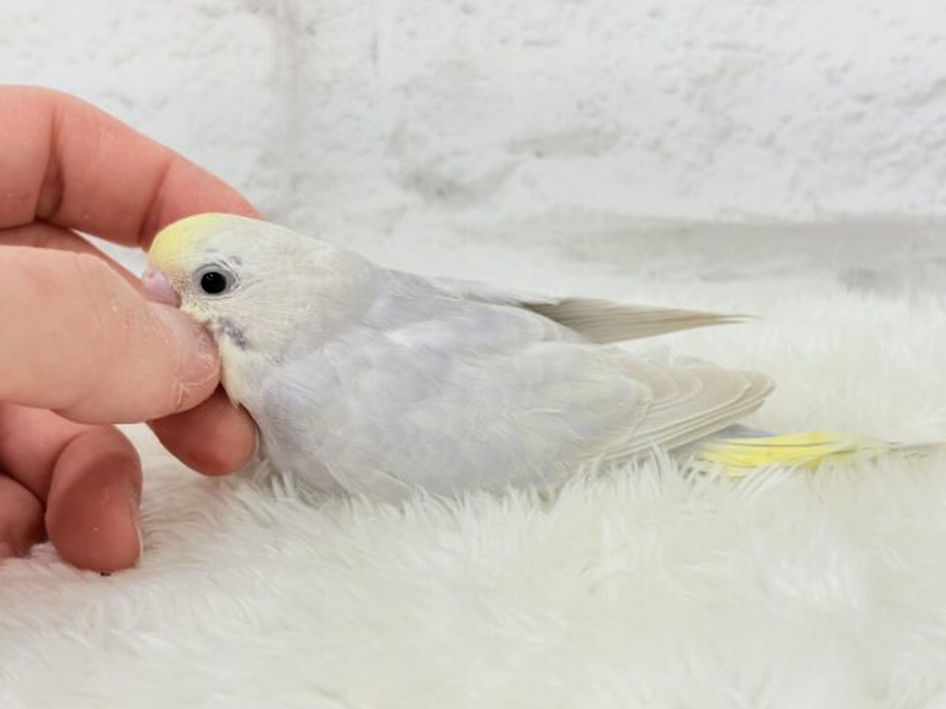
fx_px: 1421
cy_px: 354
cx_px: 473
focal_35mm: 52
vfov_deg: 28.0
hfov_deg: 36.8
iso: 64
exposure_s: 1/100
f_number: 1.6
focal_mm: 5.96
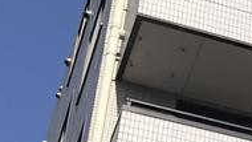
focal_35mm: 171
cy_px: 226
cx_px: 531
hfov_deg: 11.2
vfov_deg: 7.0
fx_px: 1143
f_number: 1.8
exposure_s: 1/3195
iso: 20
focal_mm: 3.99
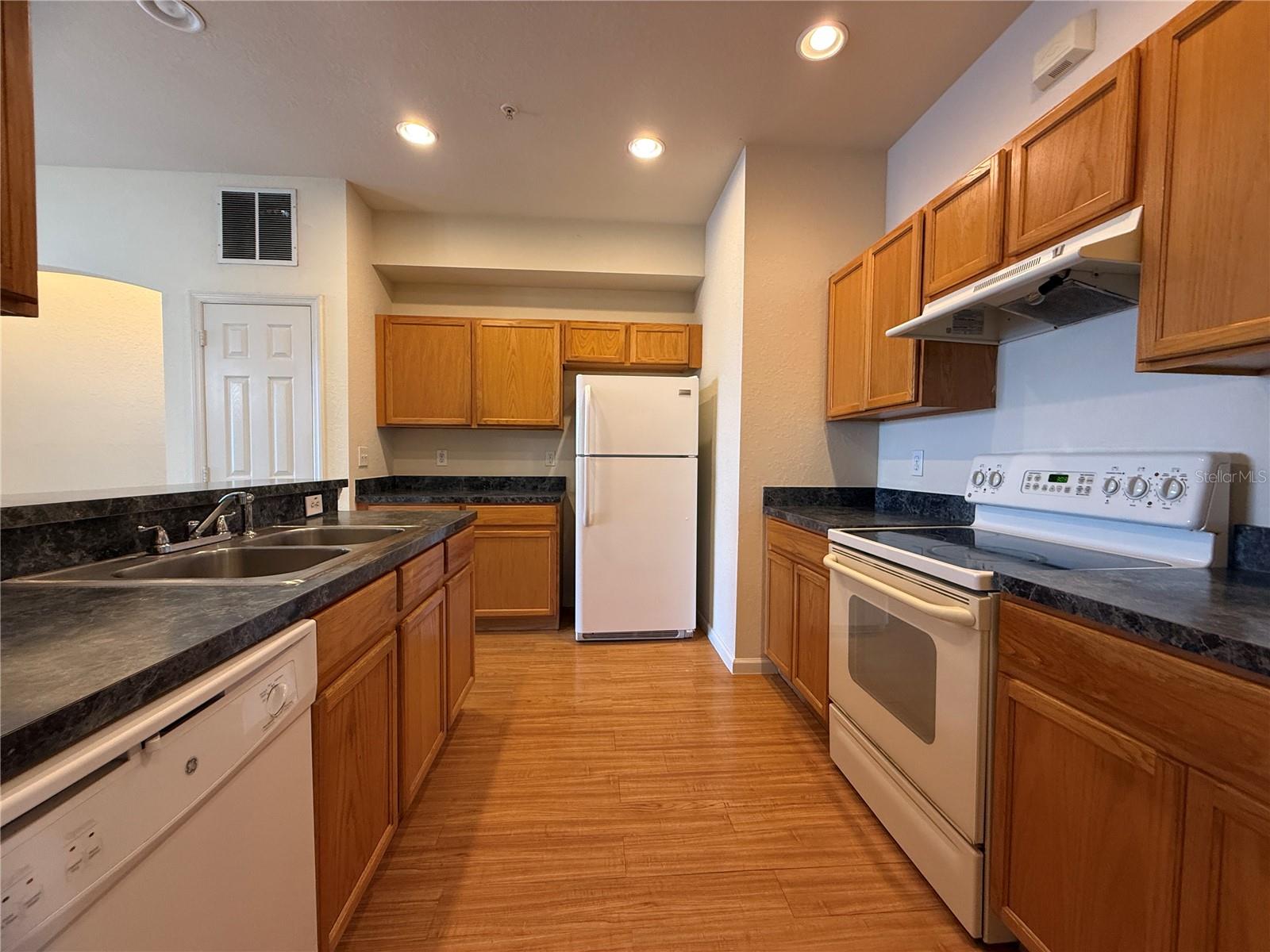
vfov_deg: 85.7
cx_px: 635
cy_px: 476
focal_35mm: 14
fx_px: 514
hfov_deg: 102.1
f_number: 2.2
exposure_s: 1/60
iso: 250
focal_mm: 2.22
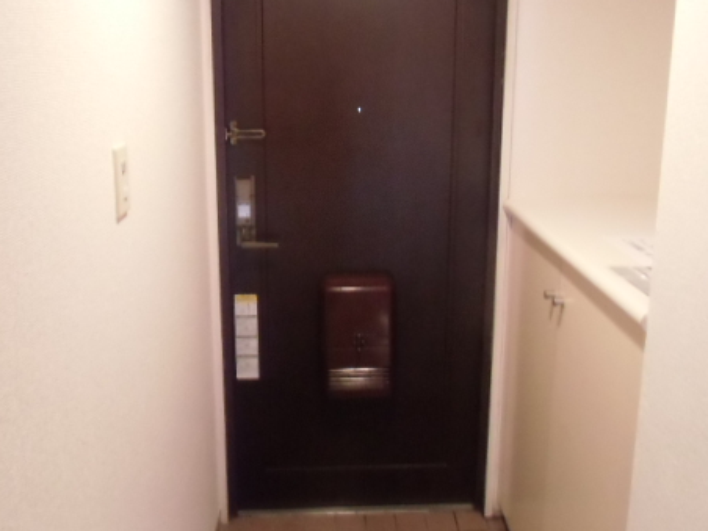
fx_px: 695
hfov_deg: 53.9
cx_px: 365
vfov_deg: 41.3
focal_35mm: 34
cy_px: 177
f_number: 3
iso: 800
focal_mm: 4.24
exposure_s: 1/8
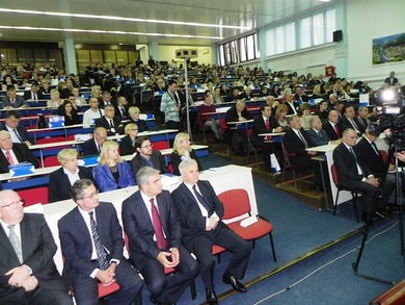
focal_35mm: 26
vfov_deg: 53.1
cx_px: 202
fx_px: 304
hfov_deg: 67.3
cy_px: 152
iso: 200
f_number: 2.8
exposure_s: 1/30
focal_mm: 4.6
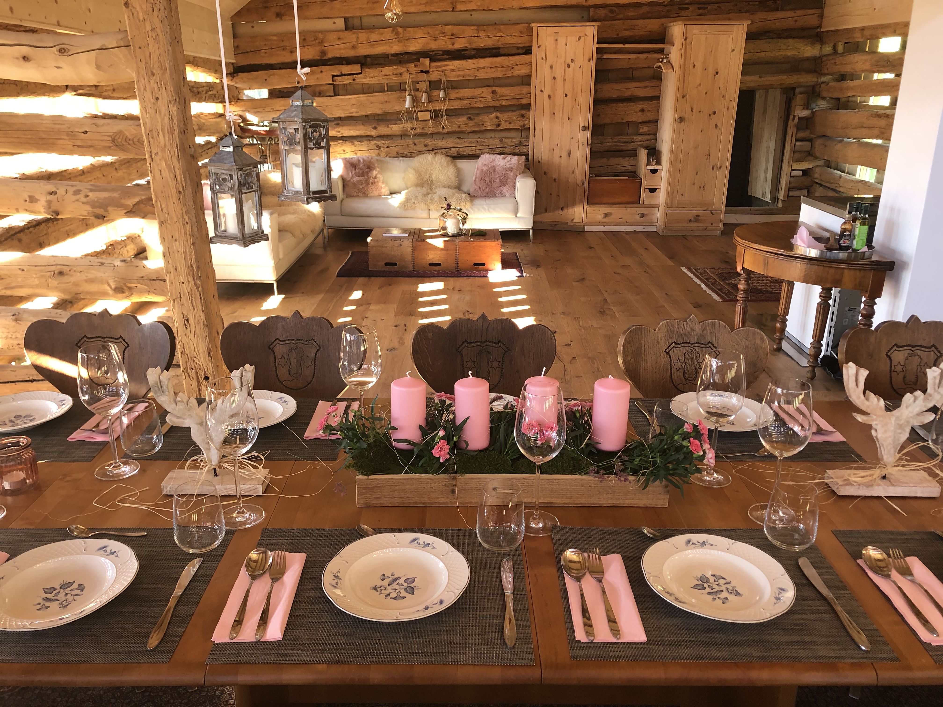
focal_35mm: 28
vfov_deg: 49.7
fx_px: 763
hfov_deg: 63.4
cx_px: 472
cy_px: 354
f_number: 1.8
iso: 40
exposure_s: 1/24
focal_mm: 3.99
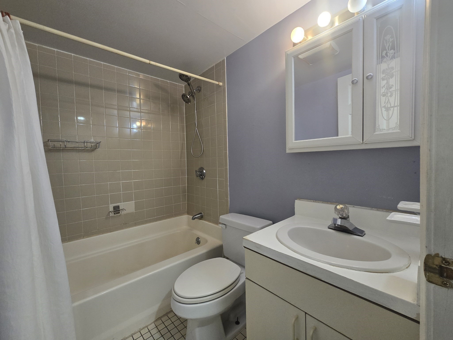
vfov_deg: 89.9
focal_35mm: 13
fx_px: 170
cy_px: 170
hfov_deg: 106.2
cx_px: 226
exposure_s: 1/60
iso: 125
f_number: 2.2
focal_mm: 2.2
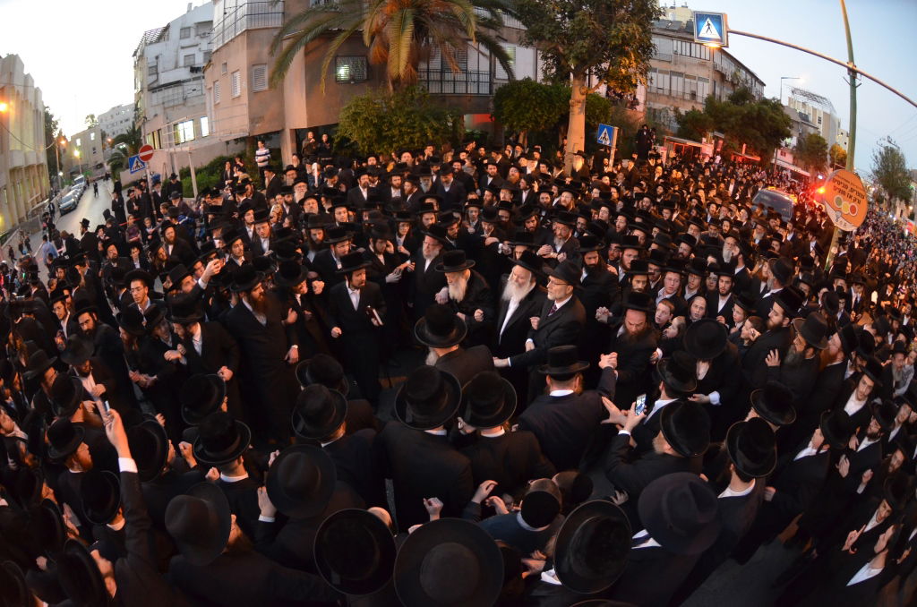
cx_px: 458
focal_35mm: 16
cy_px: 304
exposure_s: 1/50
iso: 2500
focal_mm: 10.5
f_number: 4
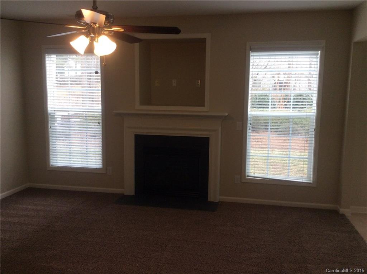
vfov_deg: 44.0
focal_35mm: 32
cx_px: 184
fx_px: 339
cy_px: 137
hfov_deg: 56.9
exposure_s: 1/120
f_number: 2.4
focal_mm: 3.3
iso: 64
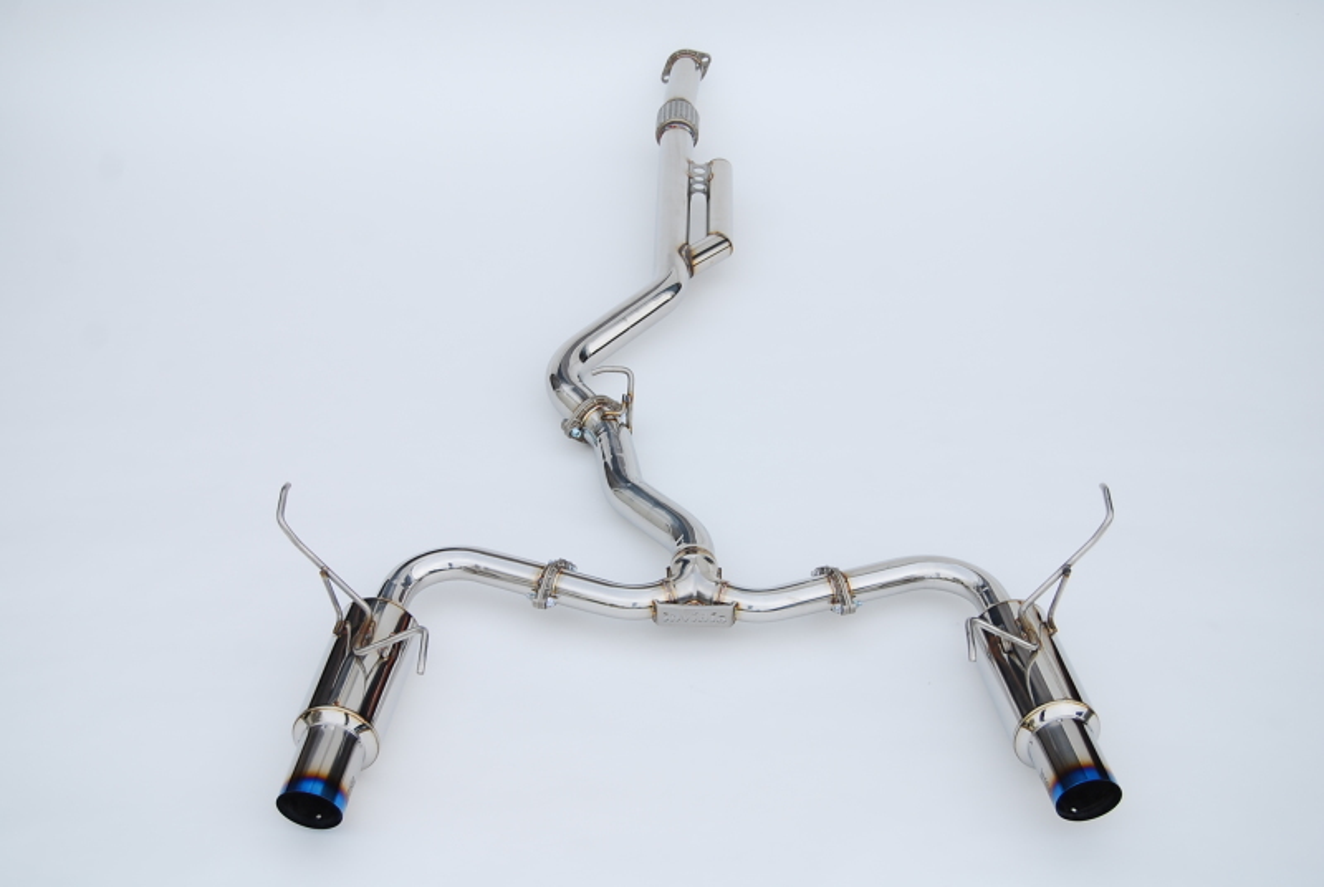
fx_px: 2099
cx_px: 662
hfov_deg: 35.0
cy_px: 444
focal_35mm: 57
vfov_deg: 23.9
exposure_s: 1/200
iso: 100
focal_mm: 38
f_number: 5.6
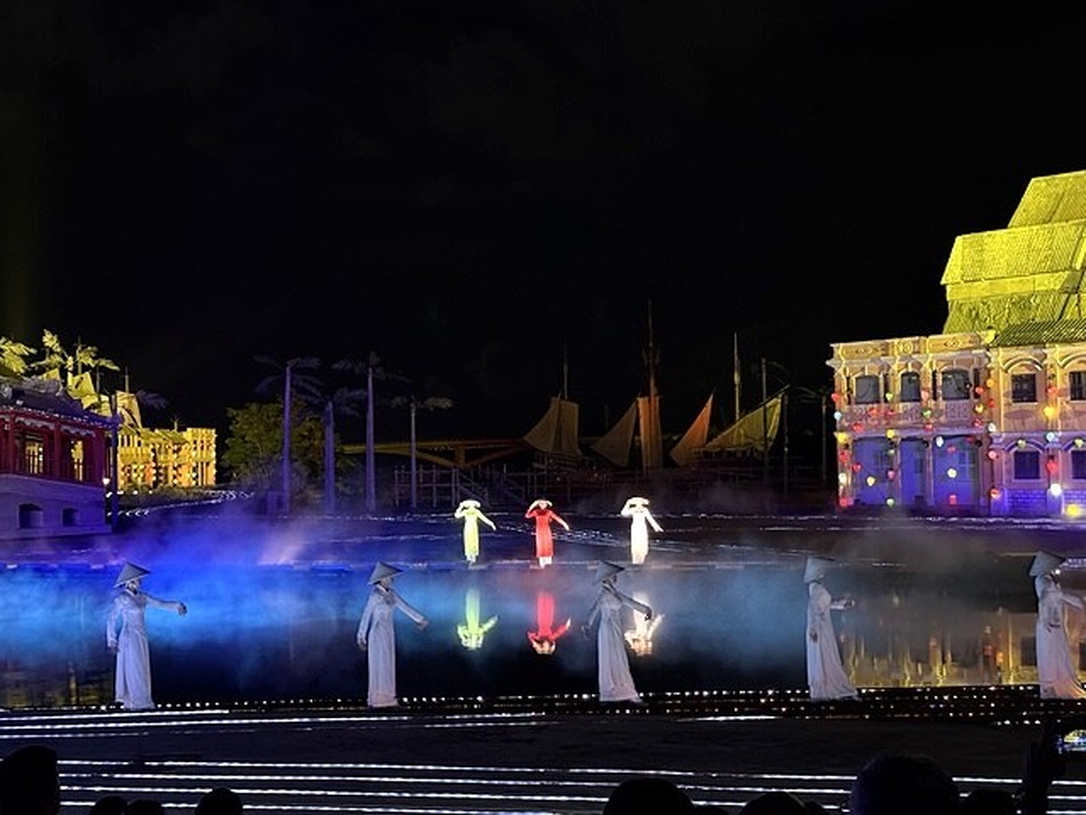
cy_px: 408
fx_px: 1506
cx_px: 543
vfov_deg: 30.3
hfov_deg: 39.7
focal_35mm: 48
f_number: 1.78
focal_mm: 6.76
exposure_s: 1/20
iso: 800
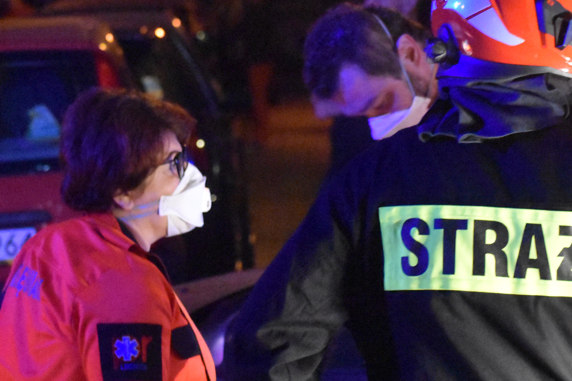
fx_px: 3559
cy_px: 284
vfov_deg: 6.1
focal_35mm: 224
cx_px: 335
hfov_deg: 9.2
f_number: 4.5
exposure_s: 1/50
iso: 12800
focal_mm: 70
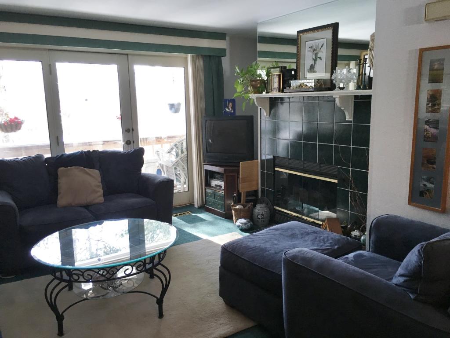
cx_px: 225
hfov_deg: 61.7
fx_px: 377
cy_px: 169
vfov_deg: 48.2
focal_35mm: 29
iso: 40
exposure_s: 1/30
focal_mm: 4.15
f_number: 2.2
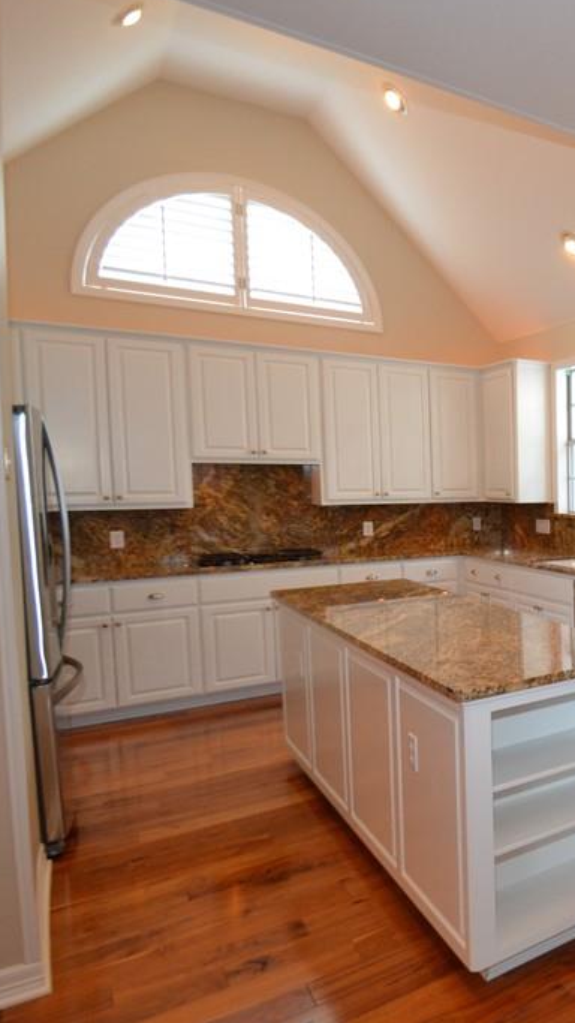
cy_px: 499
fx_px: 678
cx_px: 765
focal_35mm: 25
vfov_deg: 74.0
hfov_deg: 32.8
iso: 720
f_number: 3.5
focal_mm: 10
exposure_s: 1/60
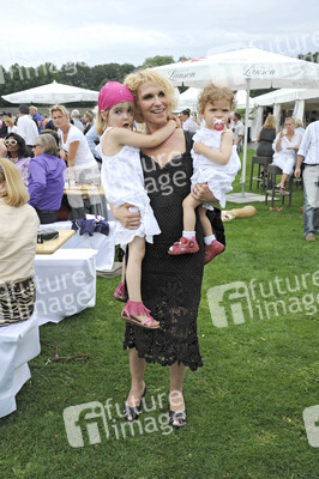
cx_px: 160
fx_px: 479
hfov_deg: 36.8
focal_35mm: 36
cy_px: 240
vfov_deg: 53.2
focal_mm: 36
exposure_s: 1/320
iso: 320
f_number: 9
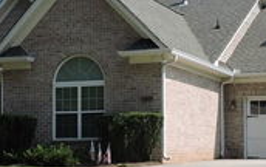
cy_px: 136
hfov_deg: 19.8
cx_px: 120
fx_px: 762
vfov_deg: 12.4
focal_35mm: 105
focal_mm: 7.1
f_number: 3.3
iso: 100
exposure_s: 1/800
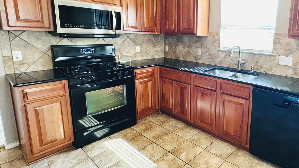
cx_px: 215
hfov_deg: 76.7
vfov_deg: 50.9
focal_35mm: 22
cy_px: 63
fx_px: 174
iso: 160
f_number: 2.2
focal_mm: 2.22
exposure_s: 1/60
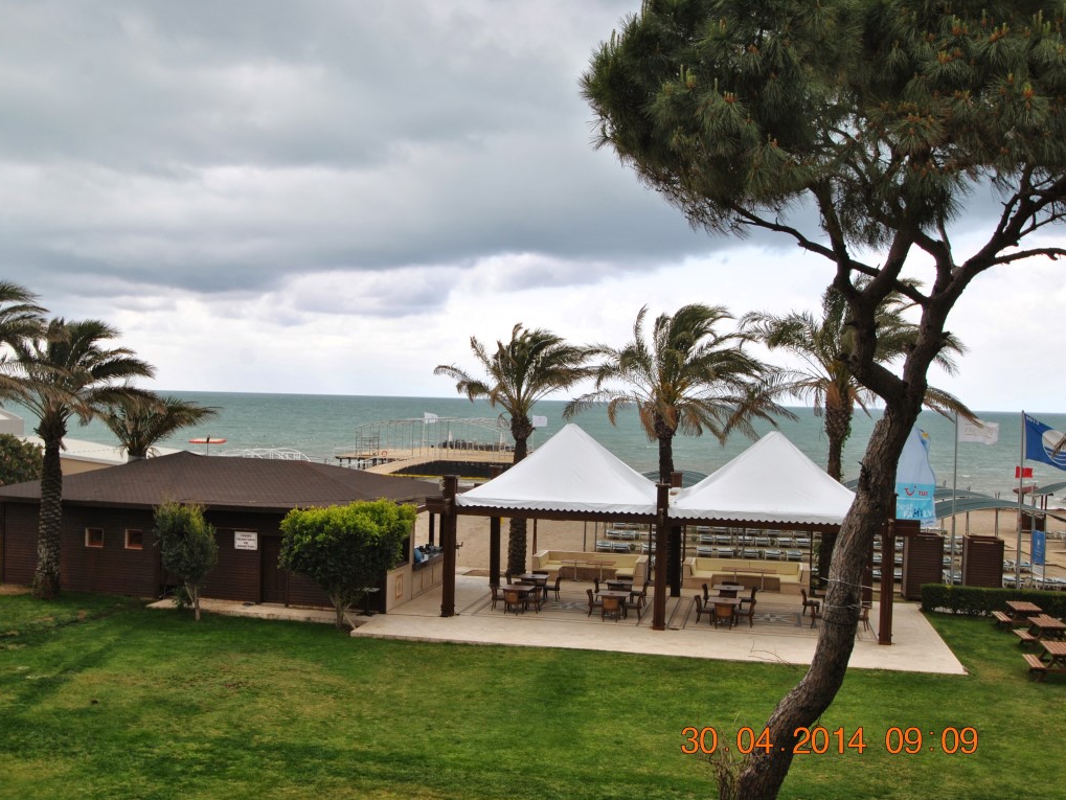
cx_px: 492
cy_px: 399
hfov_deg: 47.8
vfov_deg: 36.8
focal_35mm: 39
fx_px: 1201
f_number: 6.3
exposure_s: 1/160
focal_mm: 24
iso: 100
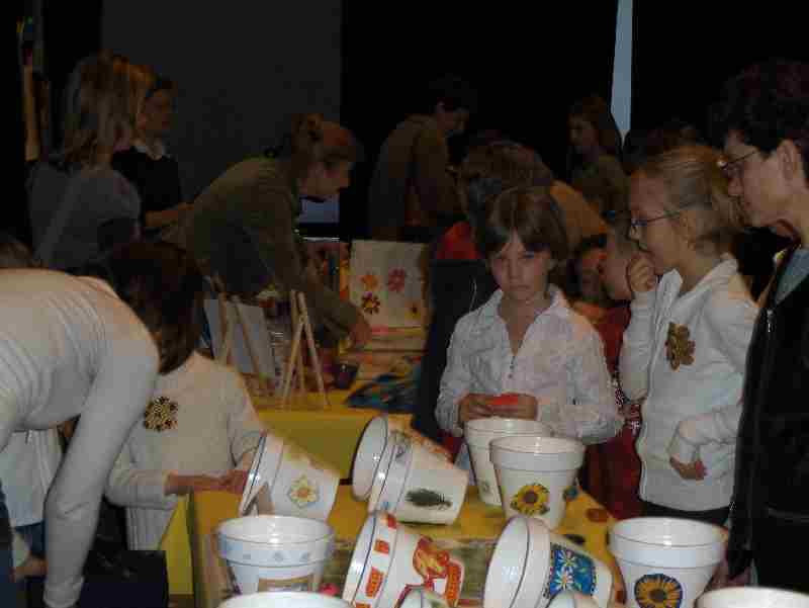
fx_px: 1660
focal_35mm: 71
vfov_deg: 20.7
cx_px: 404
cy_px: 304
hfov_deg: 27.4
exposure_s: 1/80
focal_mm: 15.2
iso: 100
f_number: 3.8
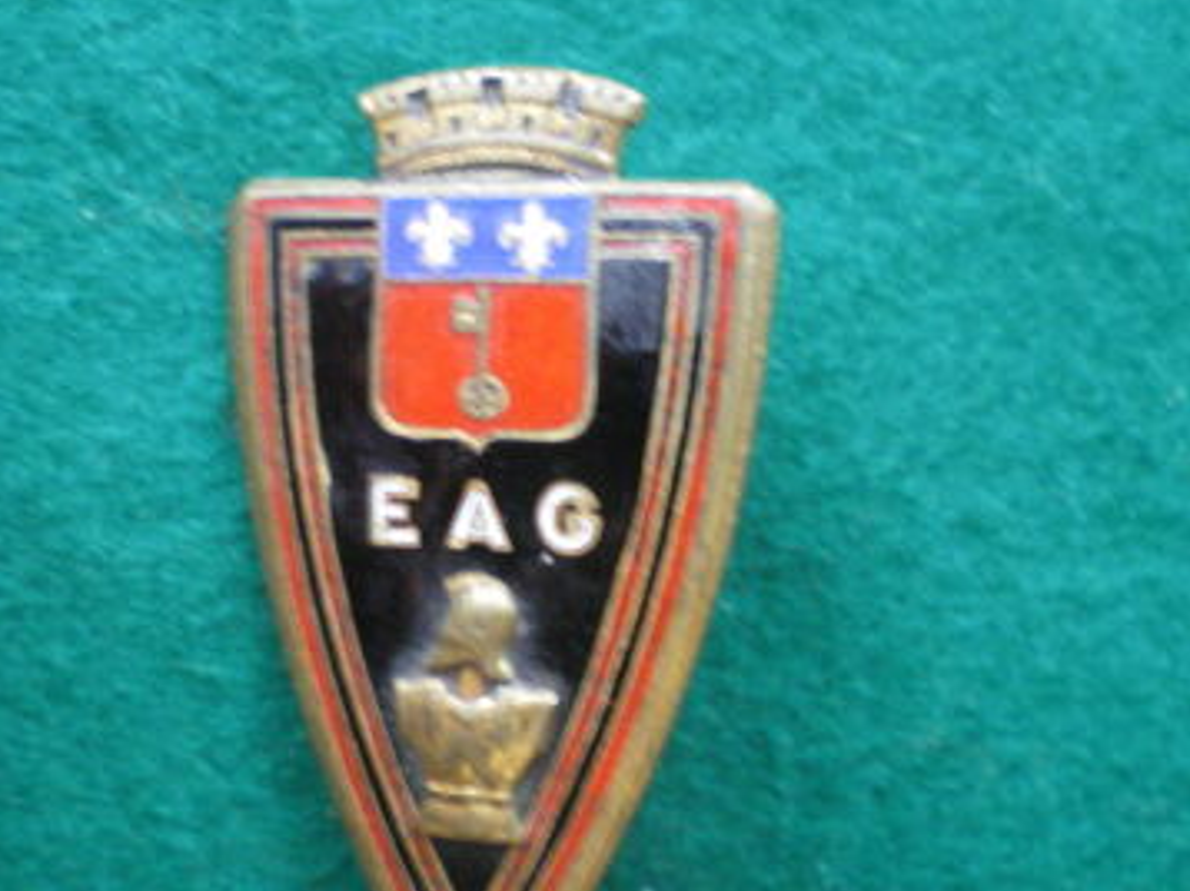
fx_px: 1752
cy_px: 532
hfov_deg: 37.4
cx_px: 502
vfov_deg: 28.5
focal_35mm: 51
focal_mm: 6.3
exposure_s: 1/5
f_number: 3.1
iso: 400
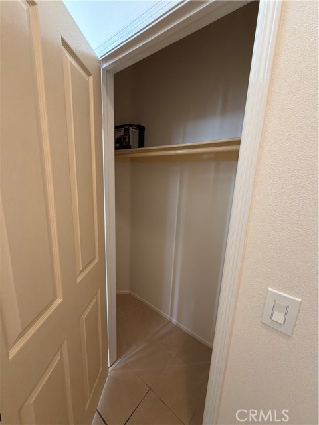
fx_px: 172
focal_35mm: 14
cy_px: 212
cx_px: 160
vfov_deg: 102.1
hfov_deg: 85.7
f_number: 2.2
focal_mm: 2.22
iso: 200
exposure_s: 1/60
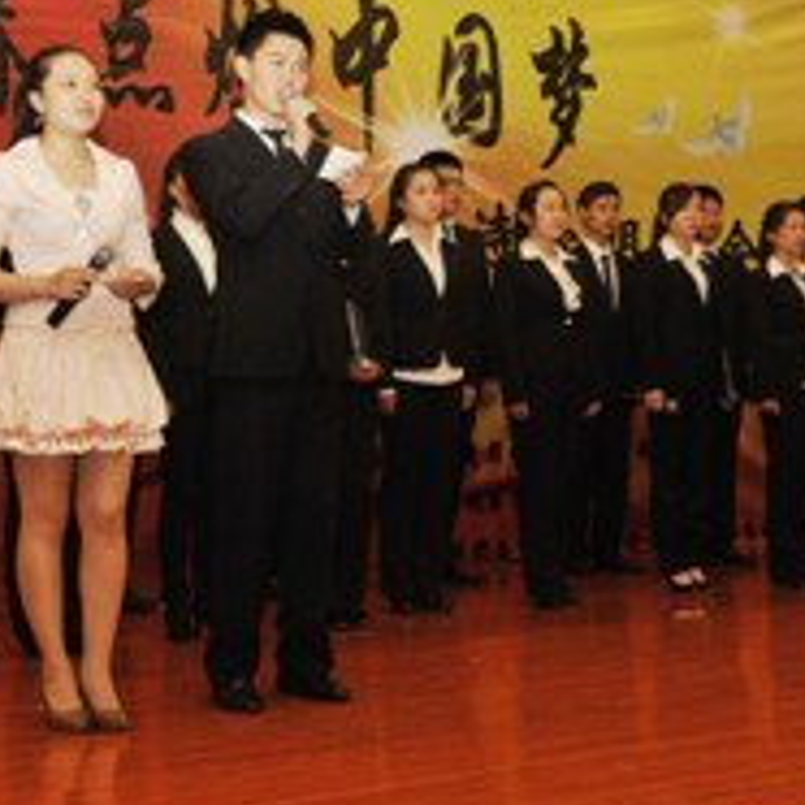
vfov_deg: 26.1
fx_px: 1736
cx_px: 320
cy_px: 372
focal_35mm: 66
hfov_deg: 26.0
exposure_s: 1/60
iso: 1000
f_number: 7.1
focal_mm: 29
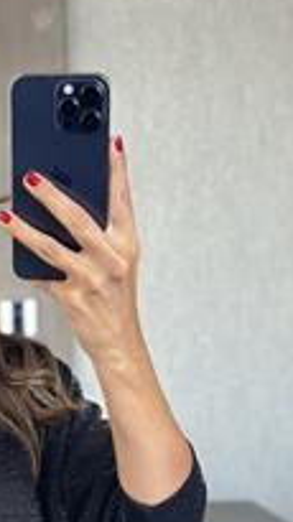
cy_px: 565
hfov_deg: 9.2
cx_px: -97
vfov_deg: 16.2
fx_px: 1785
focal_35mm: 129
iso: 160
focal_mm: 6.86
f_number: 1.78
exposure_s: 1/60
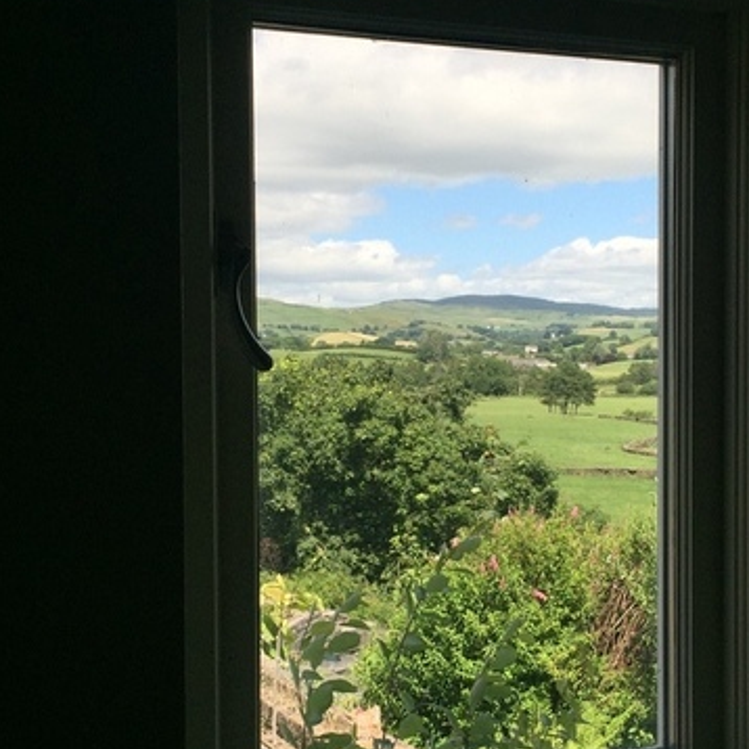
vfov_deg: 31.1
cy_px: 404
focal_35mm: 55
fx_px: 1346
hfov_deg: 30.9
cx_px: 477
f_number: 2.2
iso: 32
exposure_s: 1/1464
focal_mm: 4.15
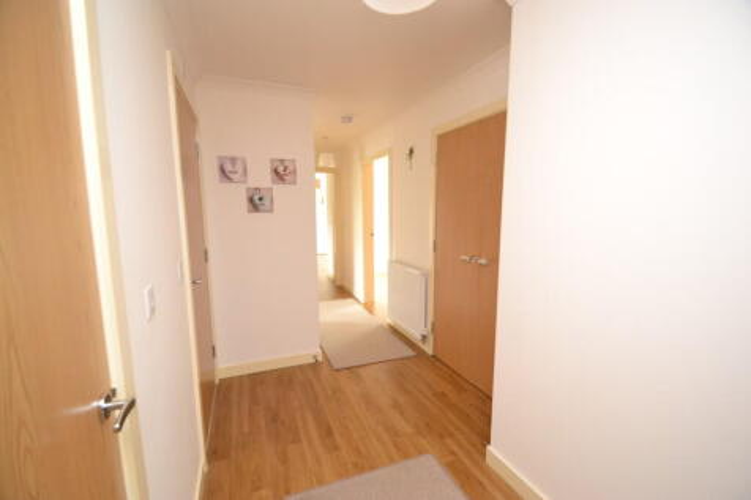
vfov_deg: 77.3
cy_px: 250
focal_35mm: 15
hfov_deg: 100.4
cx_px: 376
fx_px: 313
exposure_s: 1/60
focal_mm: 10
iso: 3200
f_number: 3.5
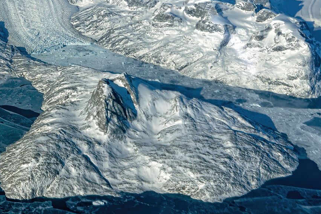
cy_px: 59
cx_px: -100
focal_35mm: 95
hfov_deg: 19.7
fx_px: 847
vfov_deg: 14.4
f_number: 7.1
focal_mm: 34
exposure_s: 1/500
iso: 50
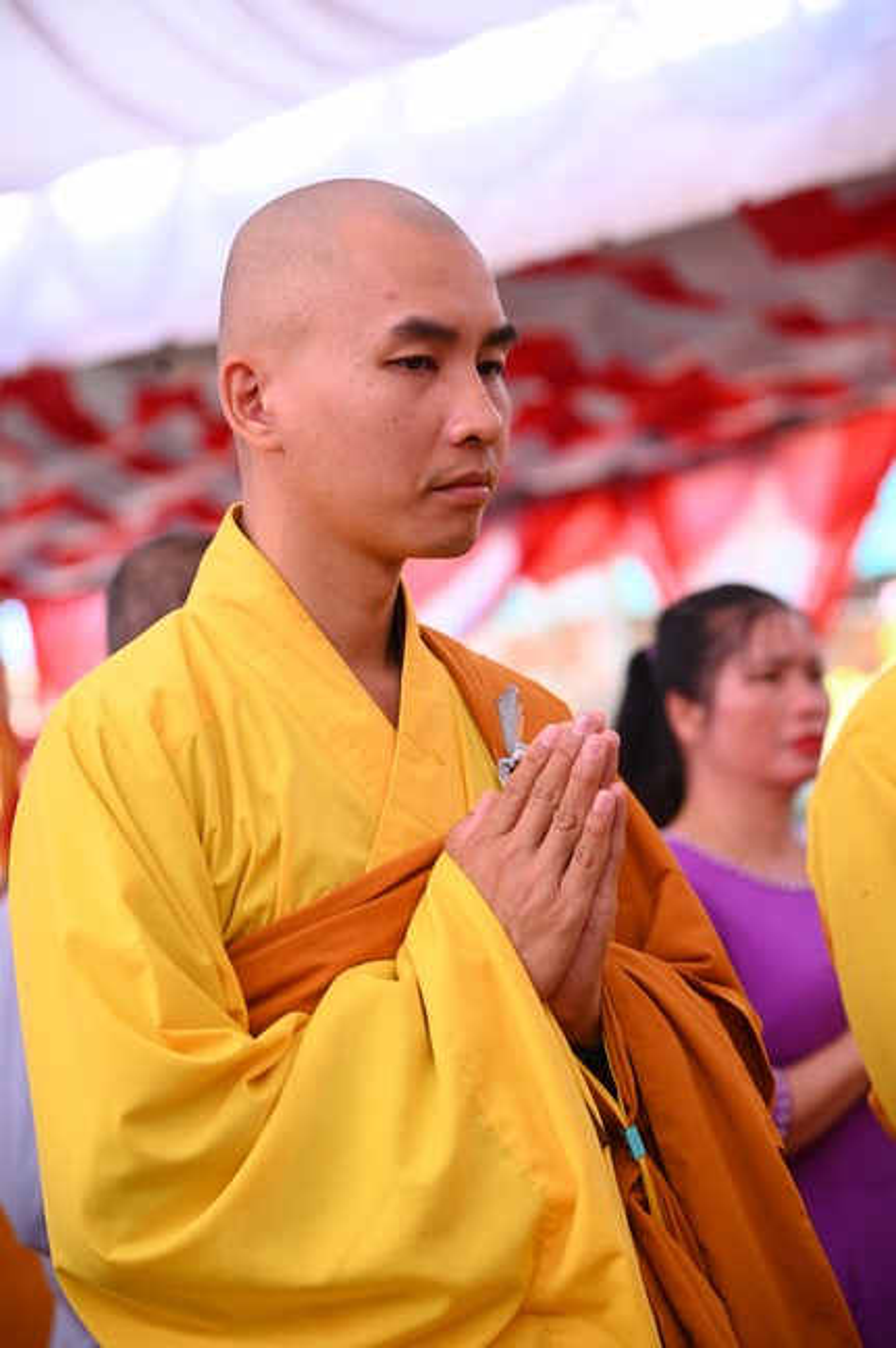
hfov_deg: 12.2
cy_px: 674
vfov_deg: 18.3
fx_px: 4188
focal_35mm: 112
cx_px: 448
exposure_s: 1/250
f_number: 4.5
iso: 800
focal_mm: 112
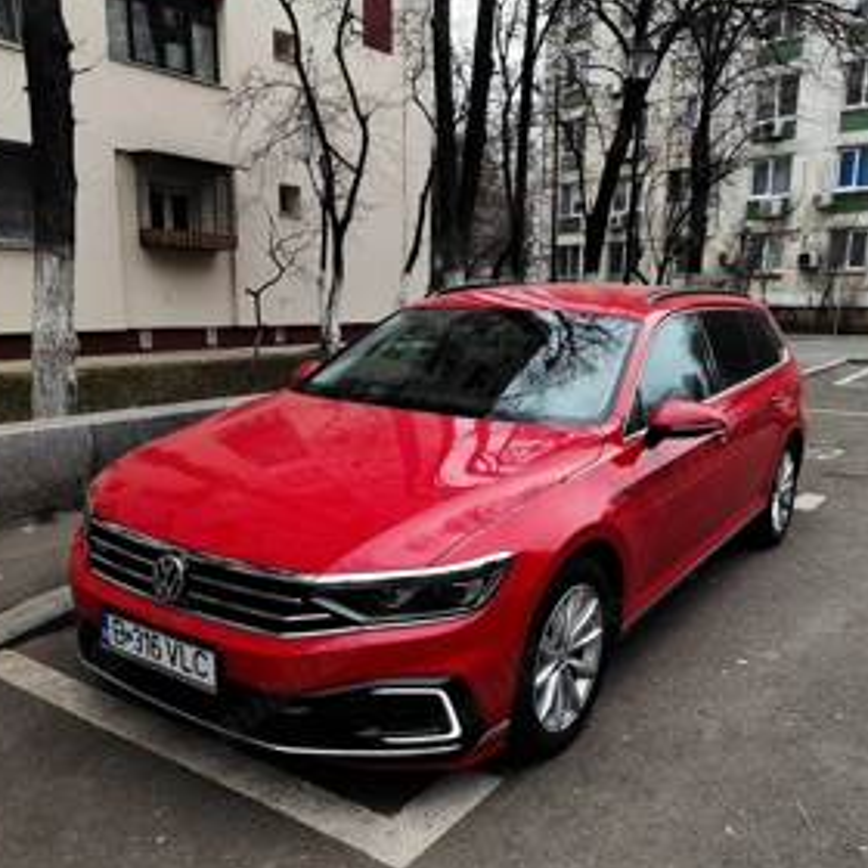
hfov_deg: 55.6
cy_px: 484
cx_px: 418
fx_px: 823
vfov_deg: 55.5
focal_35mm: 29
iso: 50
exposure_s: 1/381
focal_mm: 6.19
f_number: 1.65
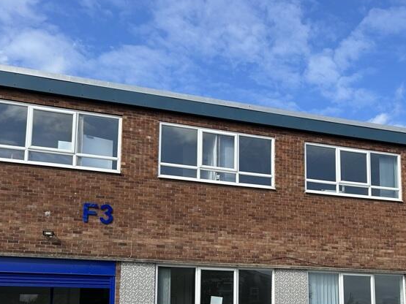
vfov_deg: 29.4
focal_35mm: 48
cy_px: 251
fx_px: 563
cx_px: 288
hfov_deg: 38.9
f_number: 1.5
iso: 50
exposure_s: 1/3165
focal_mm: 5.7
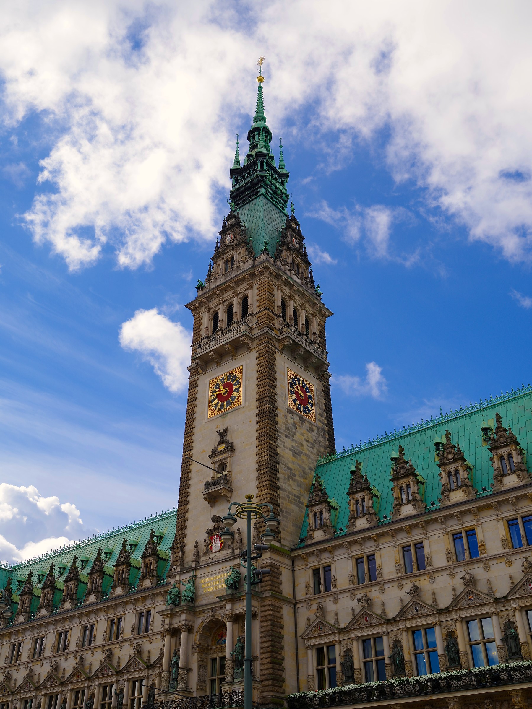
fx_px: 717
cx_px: 266
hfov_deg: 40.7
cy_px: 354
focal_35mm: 35
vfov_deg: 52.6
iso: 200
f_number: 10
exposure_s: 1/250
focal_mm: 45
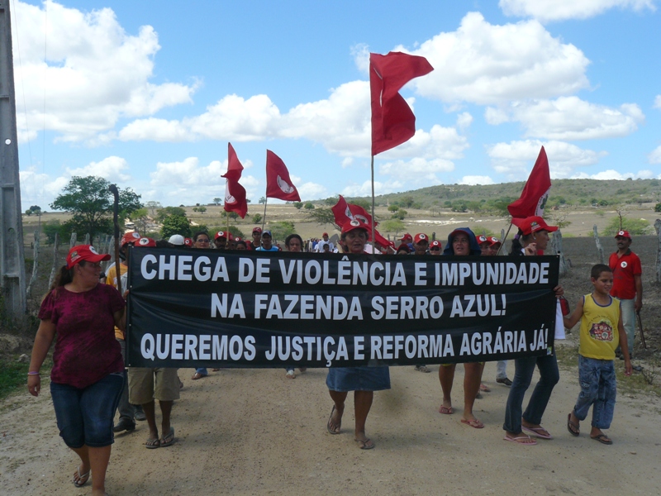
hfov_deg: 51.4
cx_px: 330
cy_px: 248
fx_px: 687
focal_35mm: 36
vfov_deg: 39.7
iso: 100
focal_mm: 6
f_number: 5.6
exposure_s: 1/320
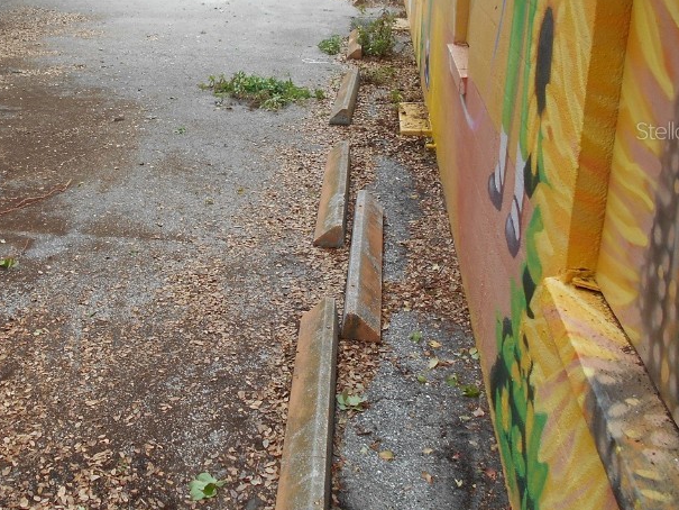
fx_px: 863
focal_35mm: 44
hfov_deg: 41.6
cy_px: 130
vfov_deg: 32.3
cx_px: 167
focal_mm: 4.6
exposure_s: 1/250
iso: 80
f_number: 3.2
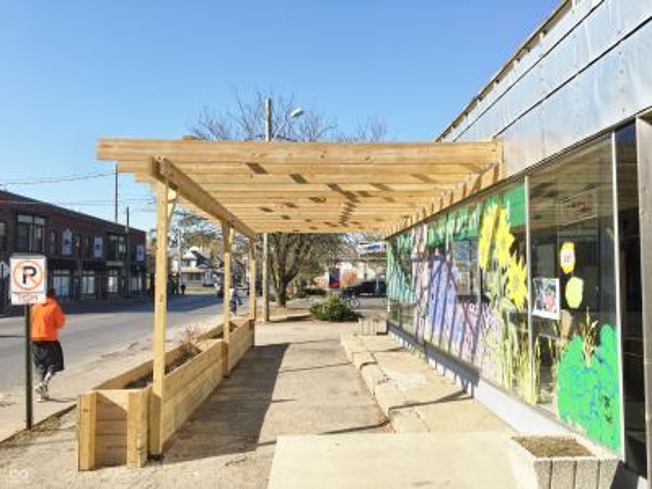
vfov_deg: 48.2
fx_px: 546
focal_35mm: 29
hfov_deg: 61.7
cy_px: 244
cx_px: 326
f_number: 2.2
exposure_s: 1/1282
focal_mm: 4.15
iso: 25
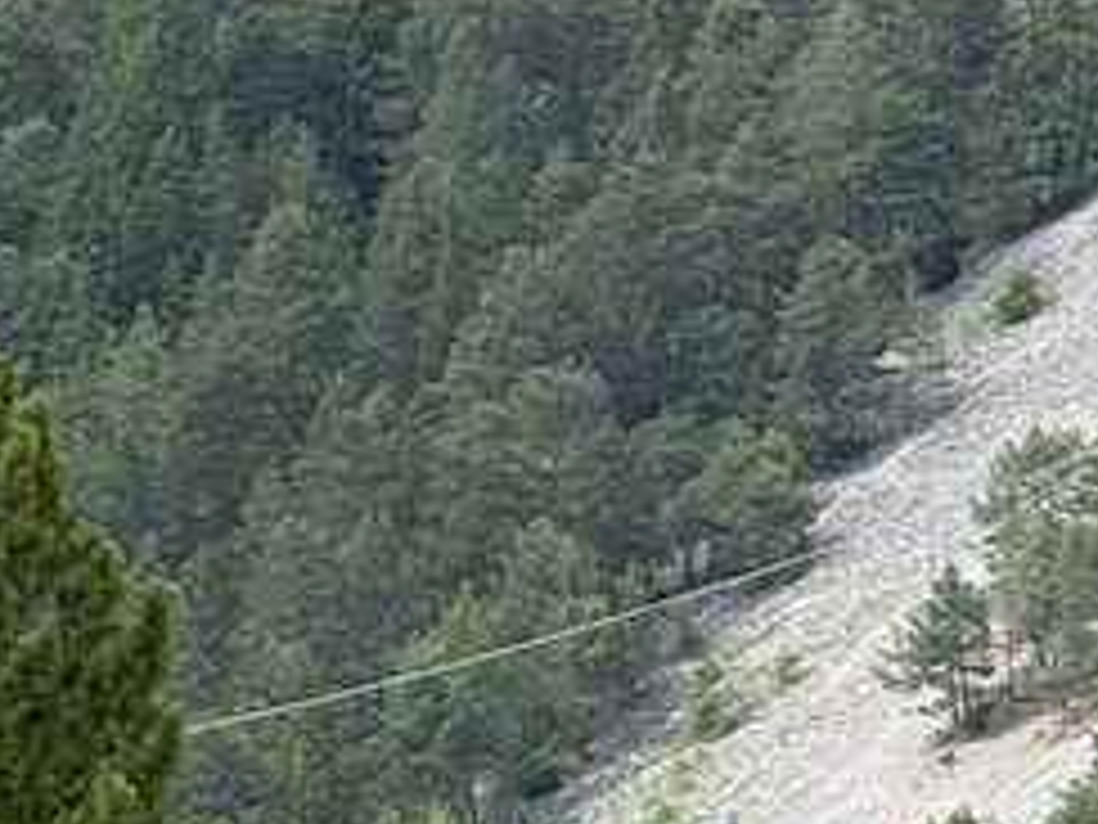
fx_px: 19983
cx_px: 234
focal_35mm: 630
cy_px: 1675
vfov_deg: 2.4
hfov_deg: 3.1
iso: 50
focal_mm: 15.66
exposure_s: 1/414
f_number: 2.8
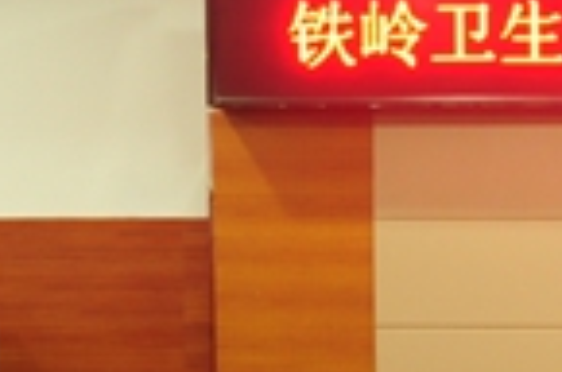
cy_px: 531
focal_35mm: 169
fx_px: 2632
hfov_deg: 11.6
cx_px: 895
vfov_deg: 7.9
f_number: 2.8
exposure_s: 1/30
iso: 800
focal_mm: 24
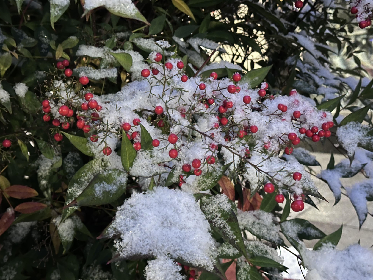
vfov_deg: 30.3
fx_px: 517
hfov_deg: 39.7
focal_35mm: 48
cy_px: 140
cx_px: 186
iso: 500
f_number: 1.78
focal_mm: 6.86
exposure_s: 1/9
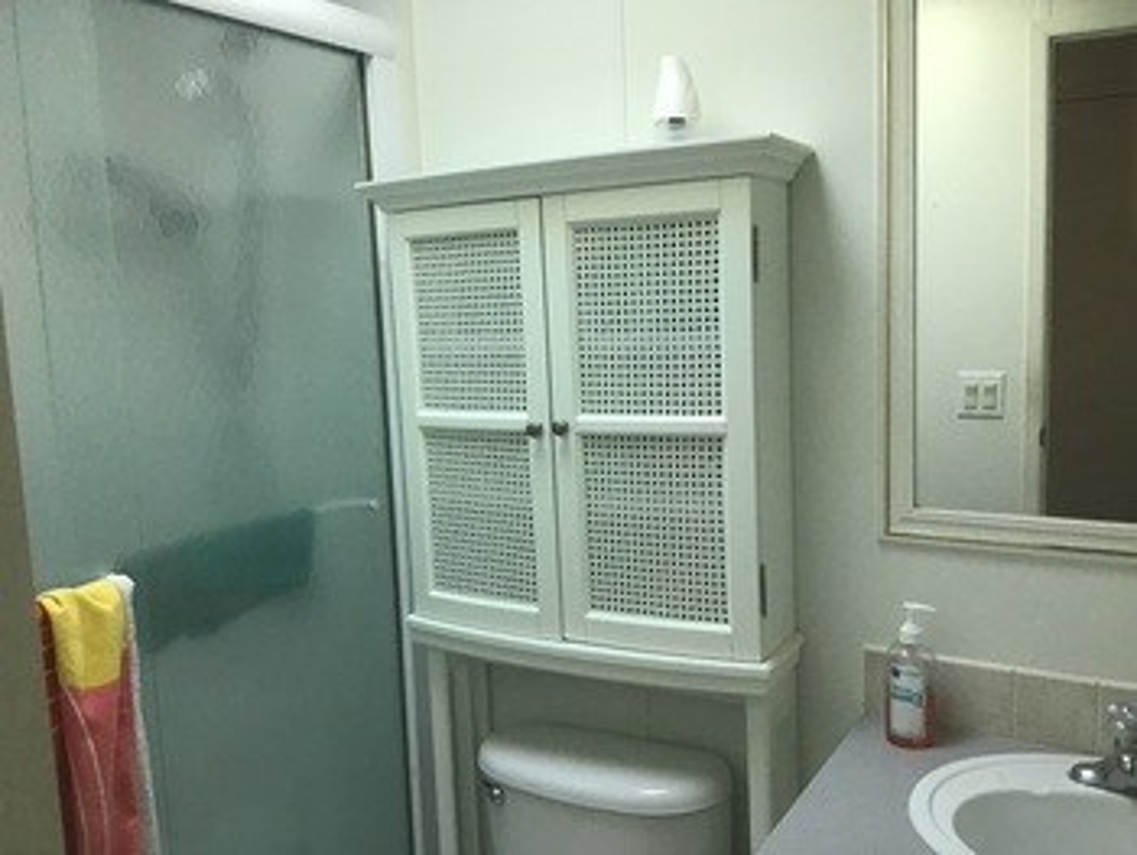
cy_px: 428
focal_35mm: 31
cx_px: 568
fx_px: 1019
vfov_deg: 45.5
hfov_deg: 58.3
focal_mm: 3.3
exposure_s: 1/30
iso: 80
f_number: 2.4
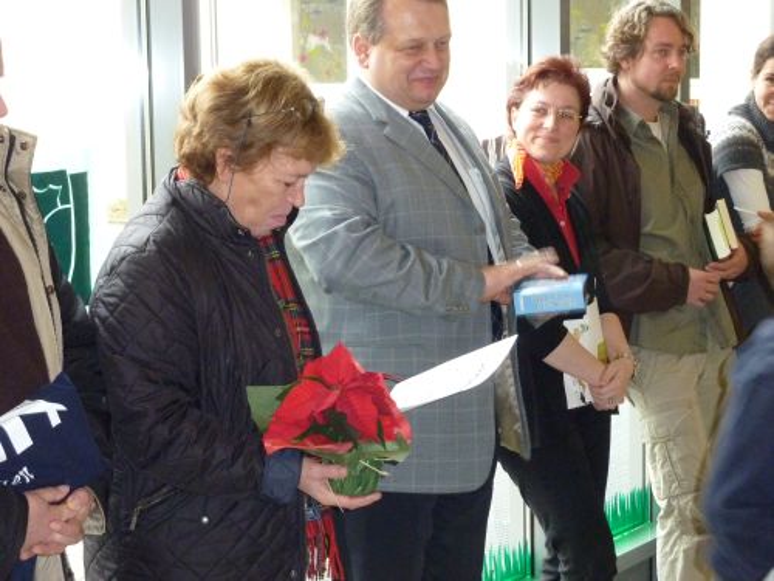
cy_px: 290
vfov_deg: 20.4
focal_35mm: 72
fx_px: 1610
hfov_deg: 27.0
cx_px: 387
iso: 640
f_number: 4.1
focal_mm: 11.9
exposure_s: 1/30
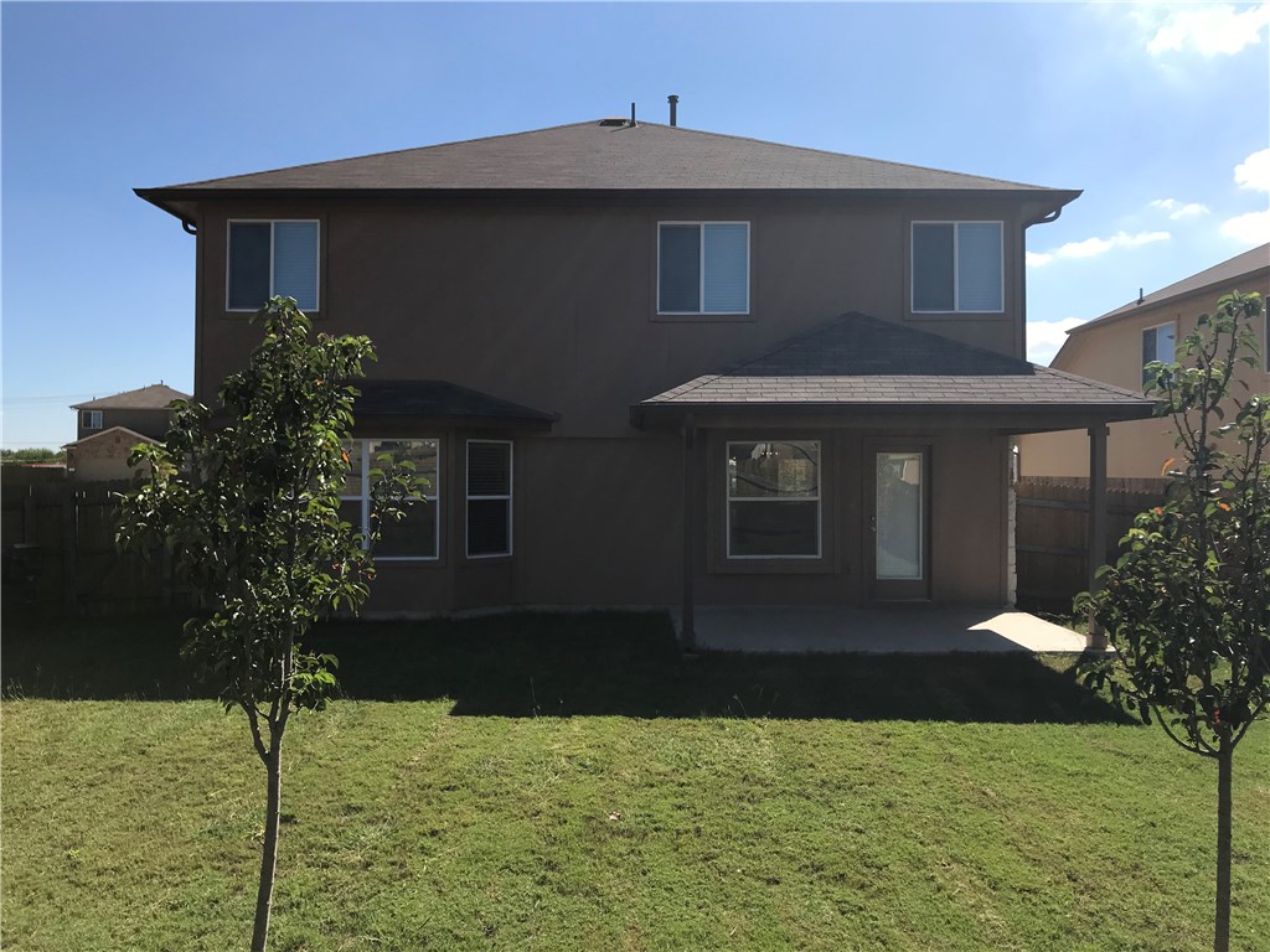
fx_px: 1027
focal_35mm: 28
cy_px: 476
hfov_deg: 63.4
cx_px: 635
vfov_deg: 49.7
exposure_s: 1/2336
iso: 20
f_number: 1.8
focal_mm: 3.99
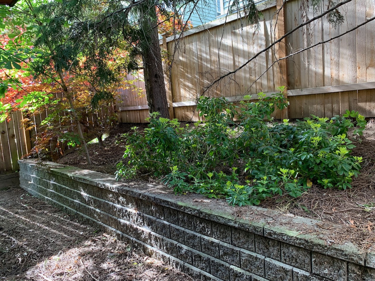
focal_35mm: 26
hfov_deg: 67.3
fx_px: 282
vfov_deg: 53.1
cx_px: 188
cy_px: 140
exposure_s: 1/90
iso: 100
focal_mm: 4.25
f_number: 1.8
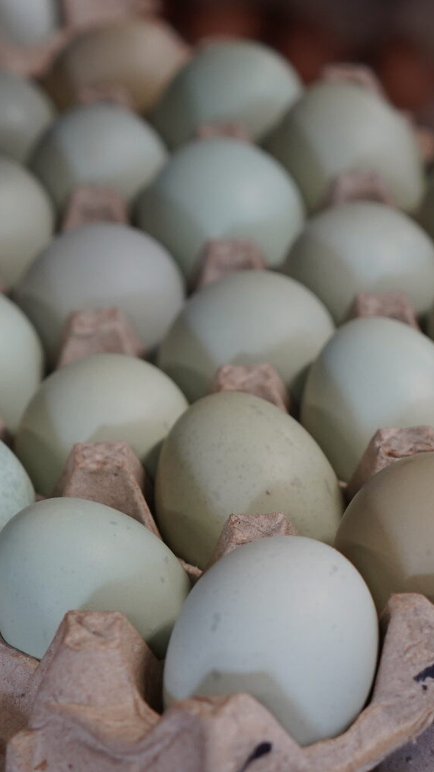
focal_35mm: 159
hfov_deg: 7.6
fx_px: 3254
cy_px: 399
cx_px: 41
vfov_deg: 13.5
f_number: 4
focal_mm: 64
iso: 1000
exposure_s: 1/160
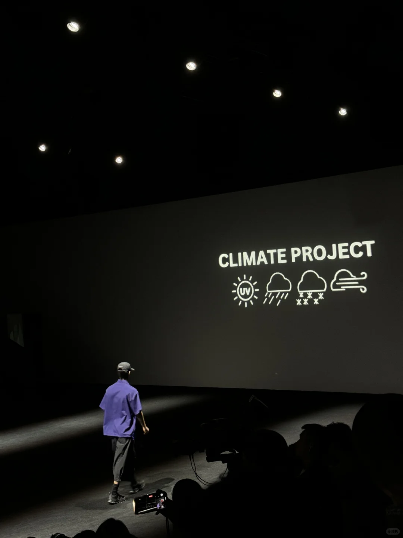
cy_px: 269
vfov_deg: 39.7
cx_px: 202
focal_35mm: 48
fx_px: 745
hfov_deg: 30.3
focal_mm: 6.76
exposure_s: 1/60
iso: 250
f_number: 1.78
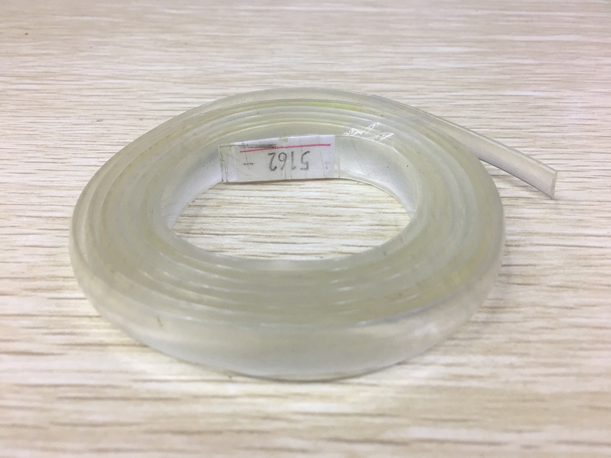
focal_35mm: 29
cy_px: 229
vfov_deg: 48.2
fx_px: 512
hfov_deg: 61.7
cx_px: 306
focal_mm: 4.15
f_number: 2.2
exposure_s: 1/33
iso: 40
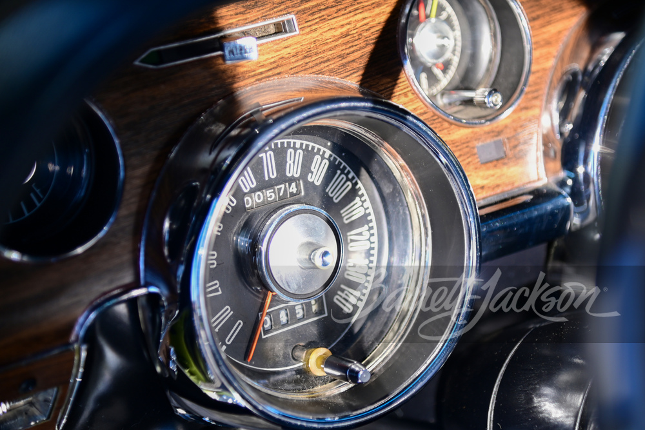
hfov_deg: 17.1
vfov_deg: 11.4
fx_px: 2150
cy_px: 215
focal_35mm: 120
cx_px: 322
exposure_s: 1/200
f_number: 4
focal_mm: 120
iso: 160
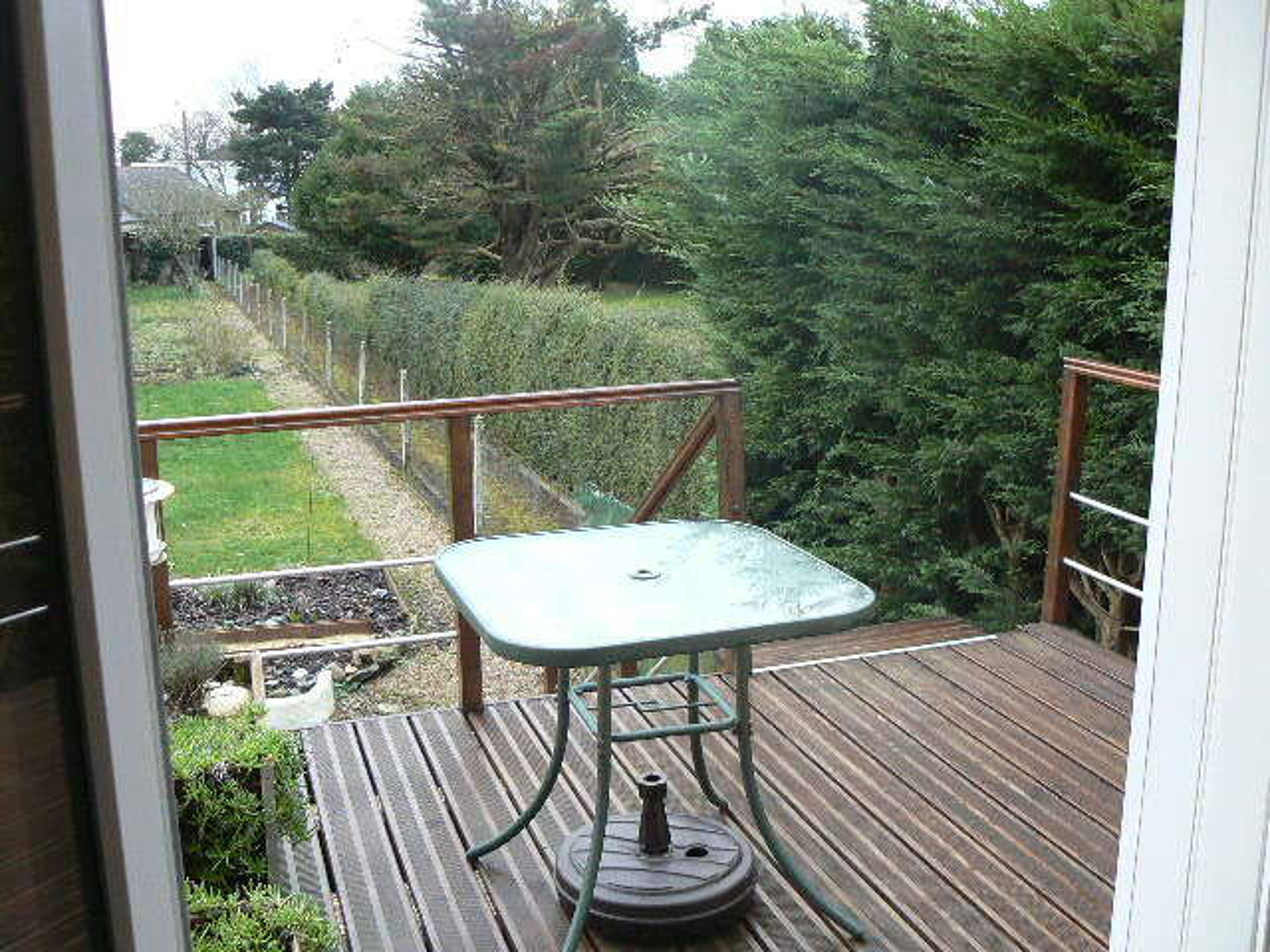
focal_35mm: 36
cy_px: 476
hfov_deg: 51.4
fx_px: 1321
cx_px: 635
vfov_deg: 39.7
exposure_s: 1/30
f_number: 2.8
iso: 160
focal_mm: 6
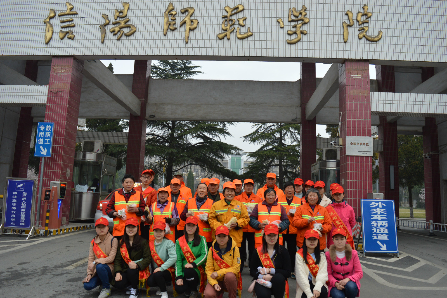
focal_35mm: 27
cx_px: 224
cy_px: 149
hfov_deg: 67.4
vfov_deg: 47.9
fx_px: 335
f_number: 5.6
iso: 400
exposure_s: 1/125
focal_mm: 18
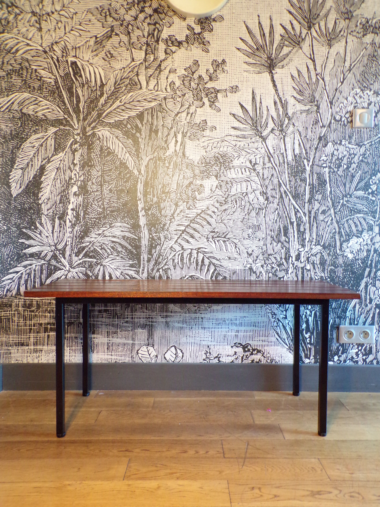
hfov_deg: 49.7
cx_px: 190
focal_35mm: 28
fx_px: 410
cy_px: 254
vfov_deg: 63.4
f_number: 3.1
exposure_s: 1/17
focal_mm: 5
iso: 446
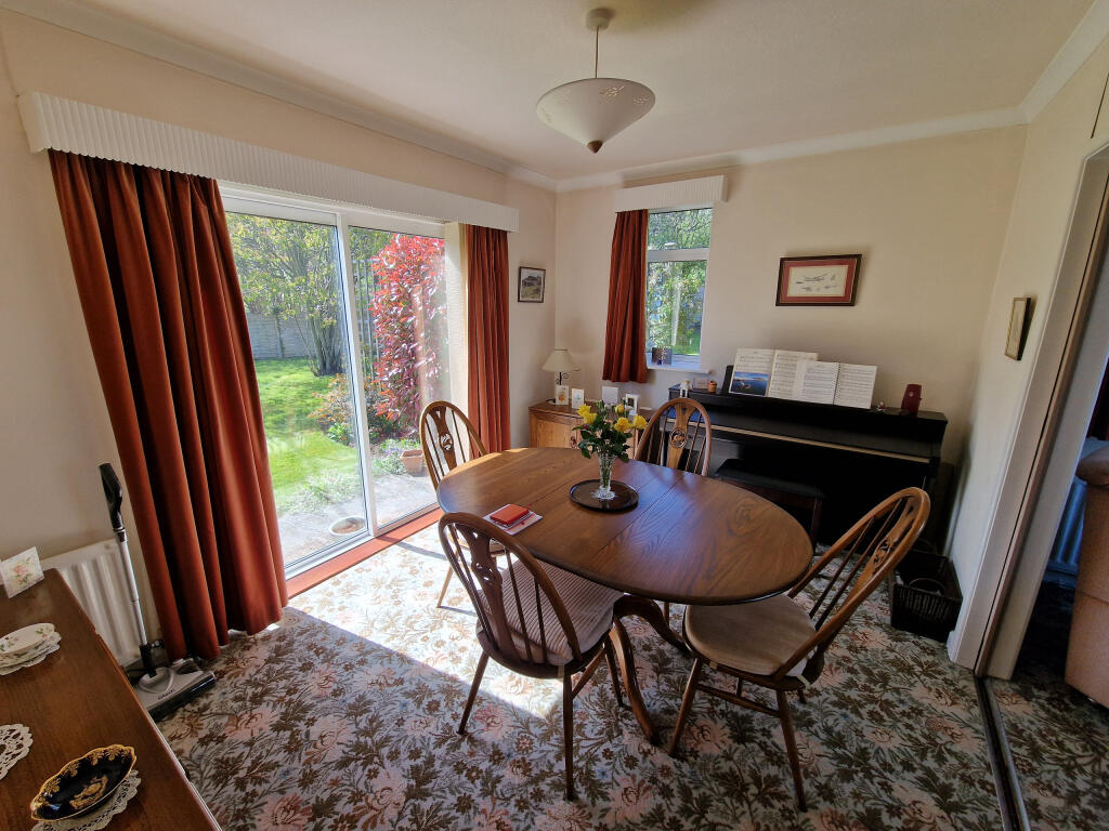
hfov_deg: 106.2
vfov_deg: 89.9
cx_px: 554
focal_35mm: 13
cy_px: 416
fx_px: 416
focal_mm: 2.2
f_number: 2.2
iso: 50
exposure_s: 1/287
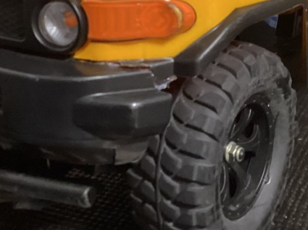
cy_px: 35
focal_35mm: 73
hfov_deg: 26.7
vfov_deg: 19.9
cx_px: 161
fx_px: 649
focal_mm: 3.3
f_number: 2.4
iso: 320
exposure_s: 1/33
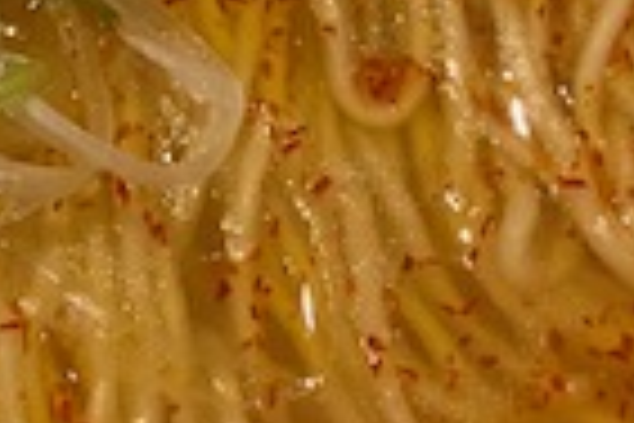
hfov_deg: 16.4
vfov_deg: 10.8
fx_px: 2166
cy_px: -207
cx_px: 27
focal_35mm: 123
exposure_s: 1/50
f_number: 1.8
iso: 320
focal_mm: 4.25
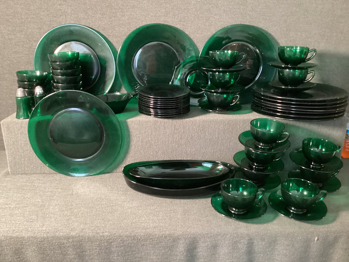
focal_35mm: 31
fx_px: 313
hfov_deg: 58.3
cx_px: 174
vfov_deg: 45.4
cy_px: 131
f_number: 2.4
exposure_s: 1/20
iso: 640
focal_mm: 3.3
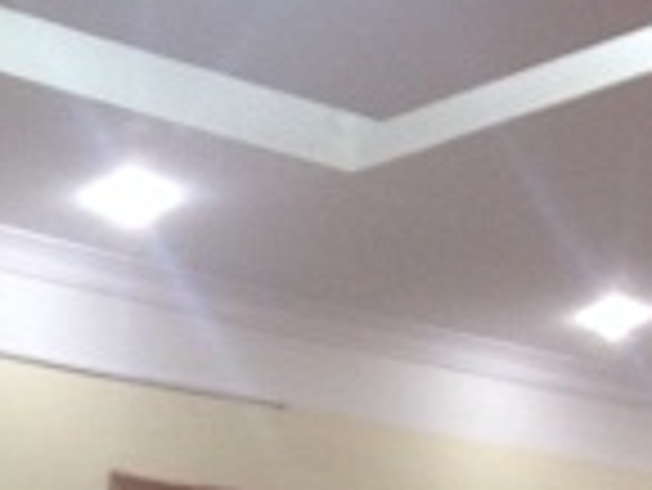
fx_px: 2601
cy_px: 1005
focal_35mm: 138
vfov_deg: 9.9
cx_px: -151
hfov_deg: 13.8
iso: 100
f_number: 2.4
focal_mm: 4.12
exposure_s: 1/20
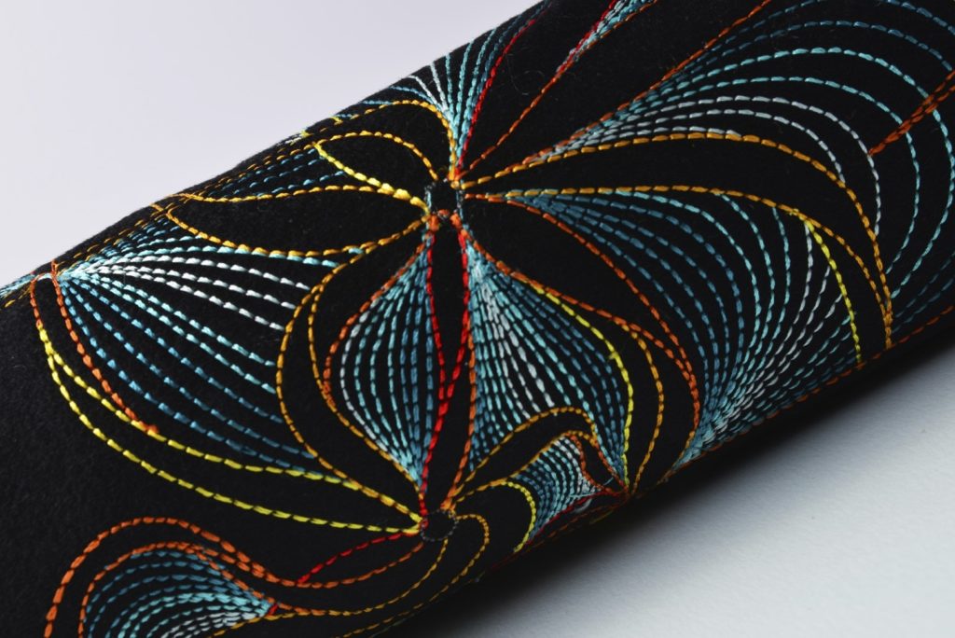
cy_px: 319
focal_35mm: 35
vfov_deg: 37.9
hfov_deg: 54.4
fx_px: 929
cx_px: 478
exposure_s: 1/80
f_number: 16
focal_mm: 35
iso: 100
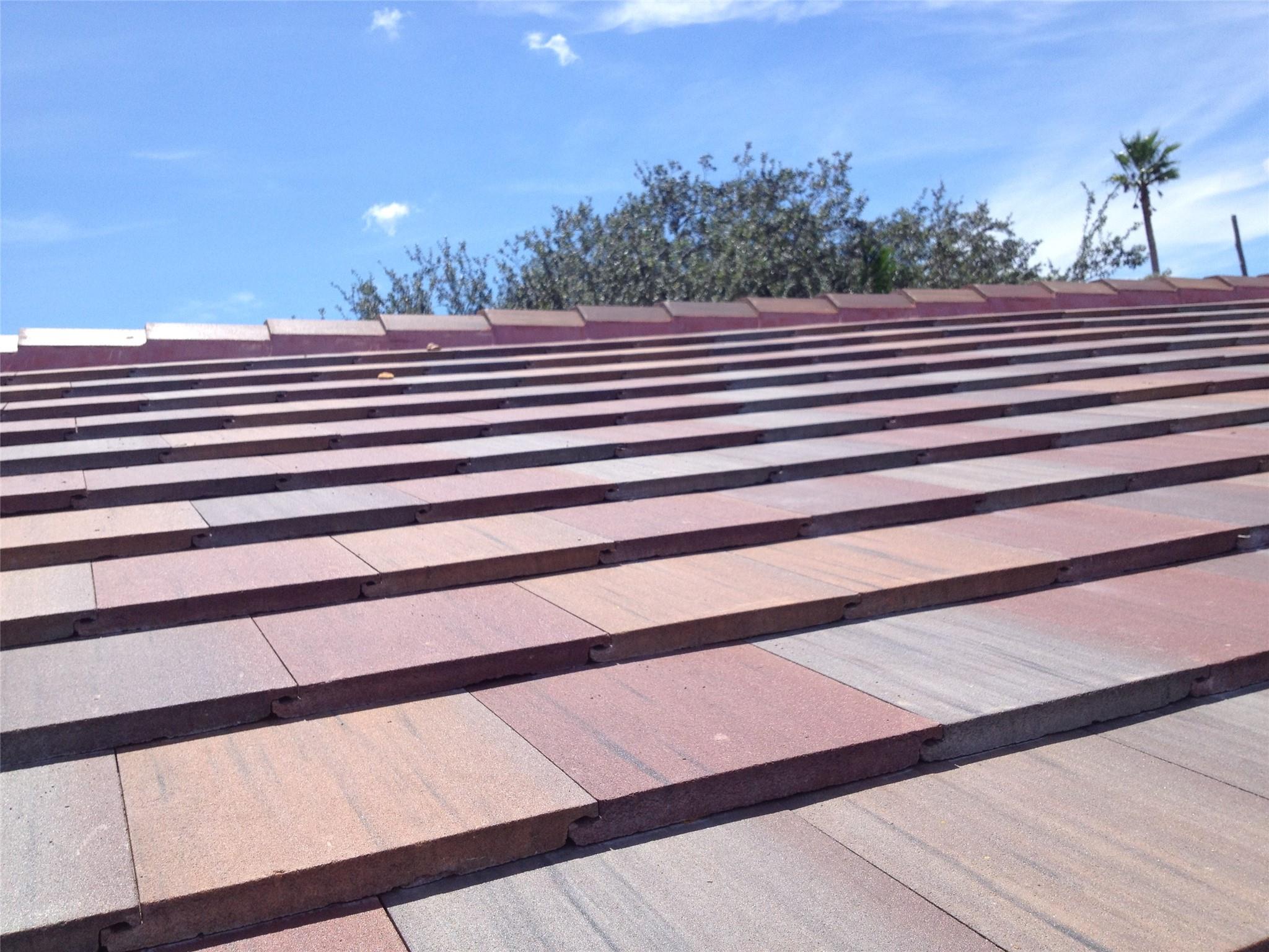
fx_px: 1283
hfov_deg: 52.6
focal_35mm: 35
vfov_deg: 40.7
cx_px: 634
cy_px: 476
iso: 50
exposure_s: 1/1842
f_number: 2.4
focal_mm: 4.28
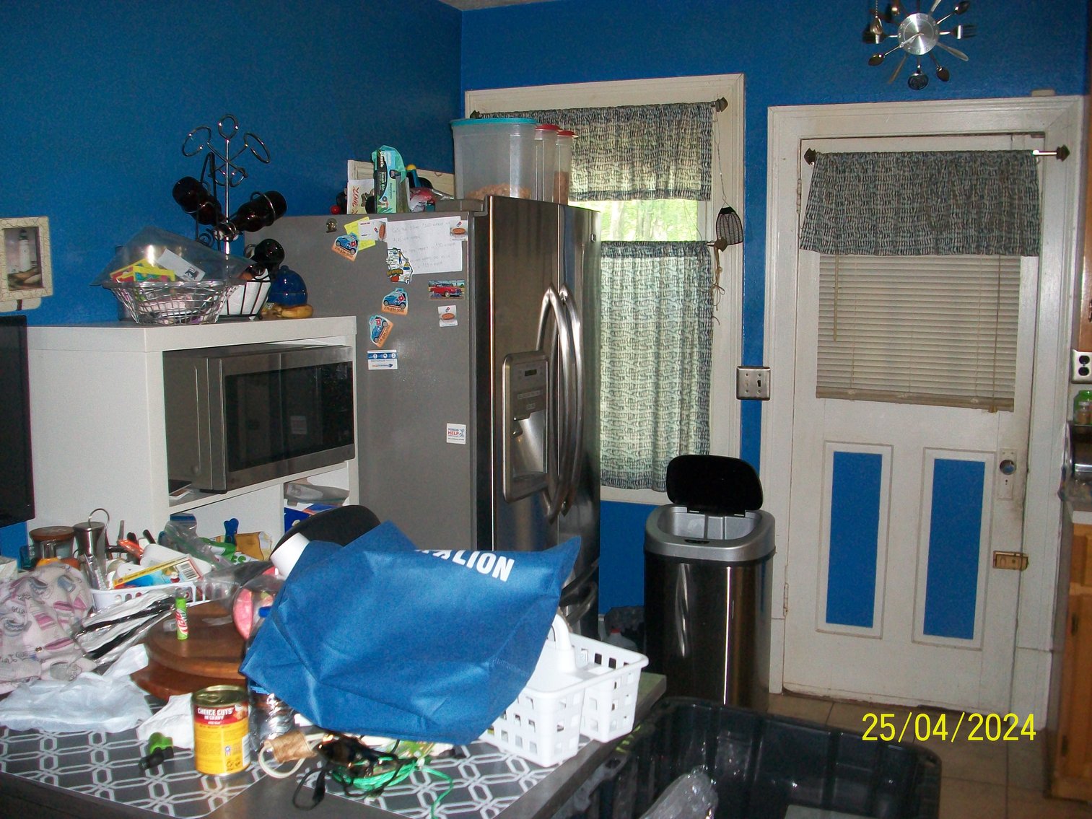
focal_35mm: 34
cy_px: 410
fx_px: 1073
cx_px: 546
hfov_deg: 54.0
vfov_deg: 41.8
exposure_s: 1/60
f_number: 2.8
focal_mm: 5.7
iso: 160
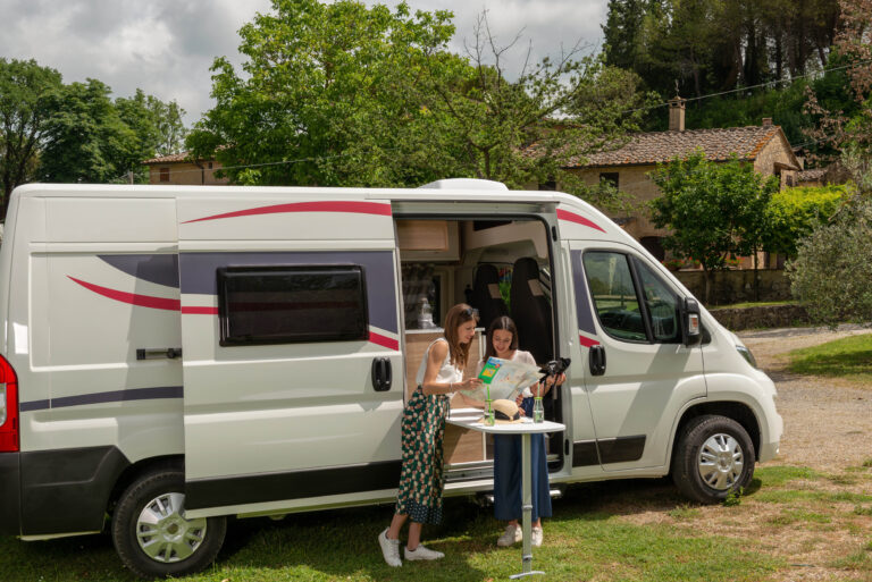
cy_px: 291
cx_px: 436
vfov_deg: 35.1
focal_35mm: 38
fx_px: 921
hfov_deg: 50.7
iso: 200
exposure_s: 1/640
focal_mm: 38
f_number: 8
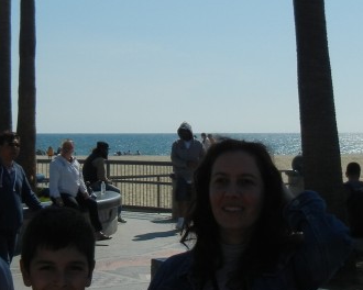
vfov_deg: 16.7
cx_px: 155
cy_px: 51
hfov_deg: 21.0
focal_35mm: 91
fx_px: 978
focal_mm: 5.4
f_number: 7
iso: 160
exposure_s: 1/1033
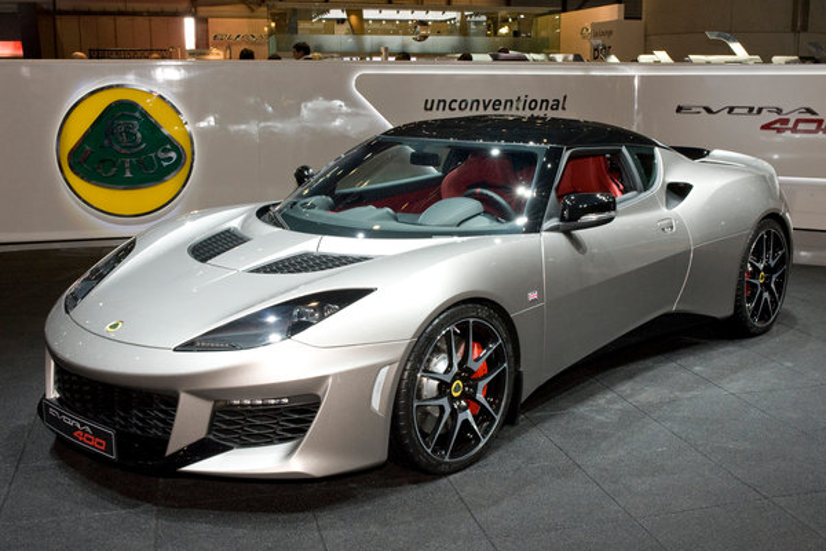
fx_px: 803
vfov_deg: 37.9
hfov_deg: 54.4
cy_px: 276
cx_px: 413
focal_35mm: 35
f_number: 13
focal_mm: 35
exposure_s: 1/80
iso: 1250
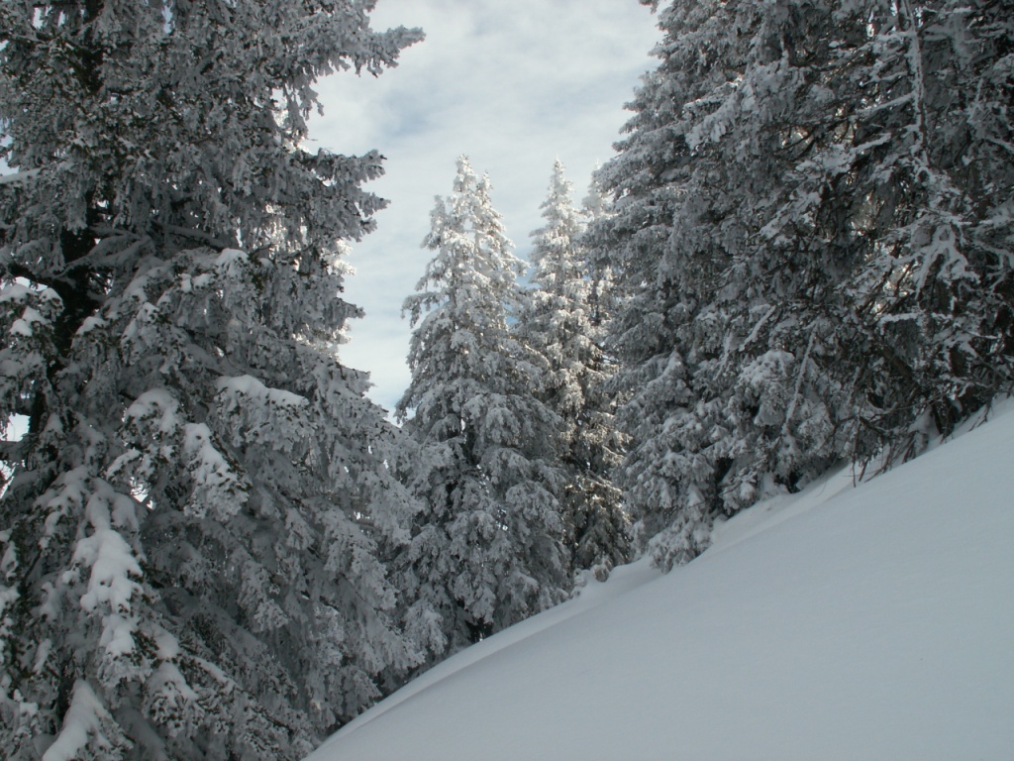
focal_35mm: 35
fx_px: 1025
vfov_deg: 40.7
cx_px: 507
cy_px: 380
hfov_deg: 52.6
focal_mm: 5.86
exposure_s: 1/200
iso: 50
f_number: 7.1
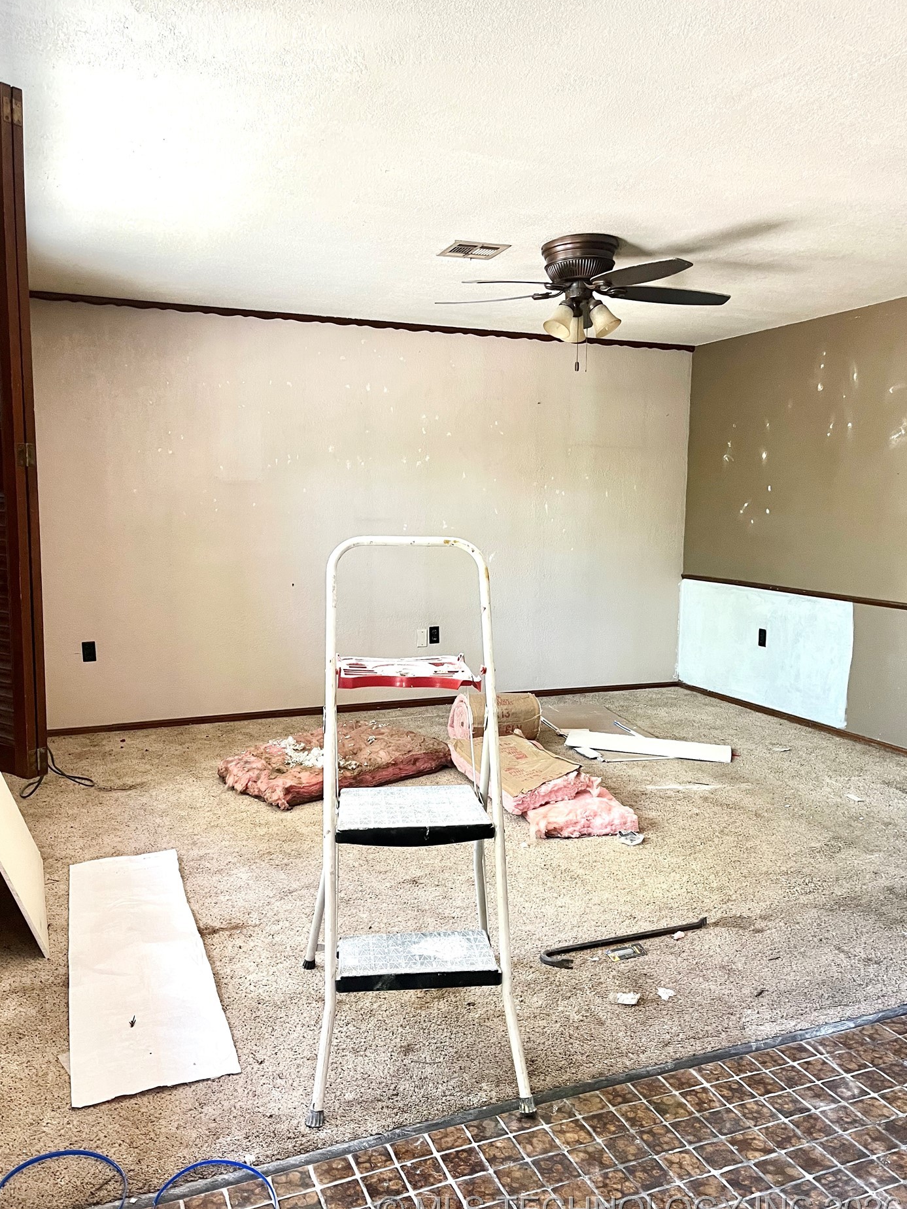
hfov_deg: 51.4
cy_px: 619
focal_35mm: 27
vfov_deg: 65.3
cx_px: 439
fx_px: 943
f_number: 1.6
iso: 250
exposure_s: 1/60
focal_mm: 5.1
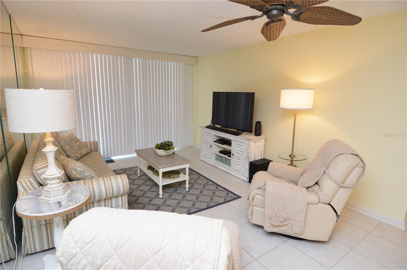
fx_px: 203
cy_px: 135
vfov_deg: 67.3
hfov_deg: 90.1
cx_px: 204
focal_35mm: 18
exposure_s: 1/60
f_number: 4
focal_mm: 12
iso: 450
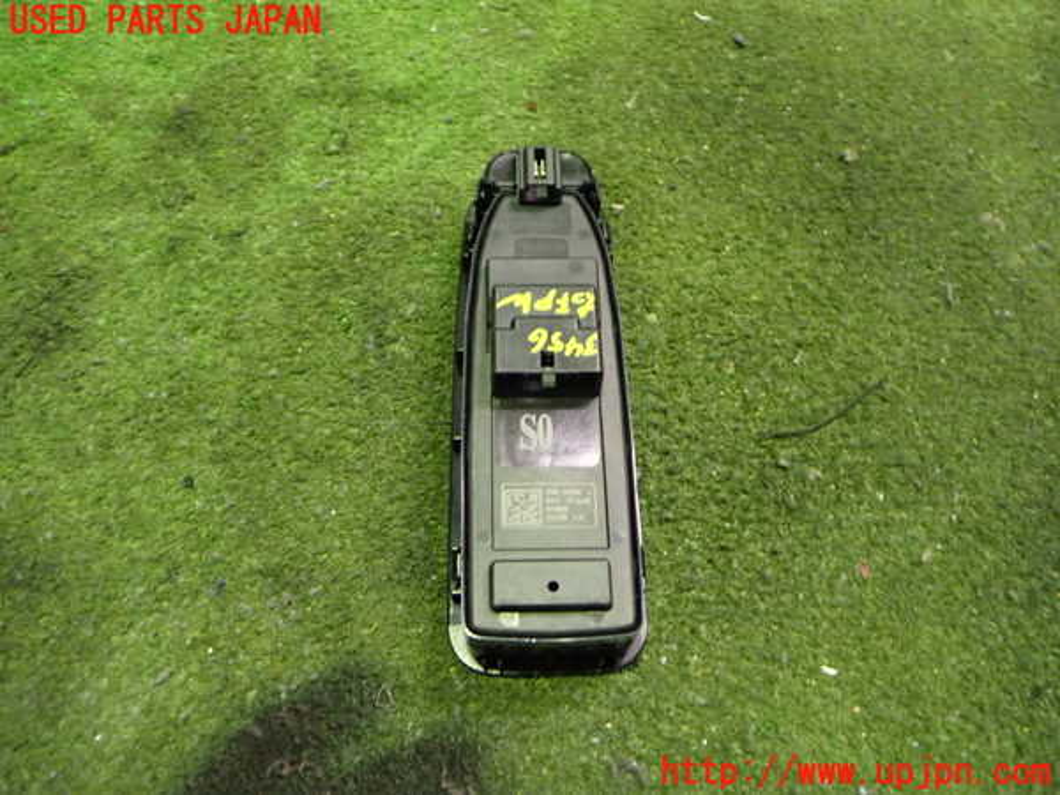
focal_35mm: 30
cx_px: 530
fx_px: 919
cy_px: 398
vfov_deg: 46.8
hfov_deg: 60.0
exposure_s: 1/25
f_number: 2.3
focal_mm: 5.4
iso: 800
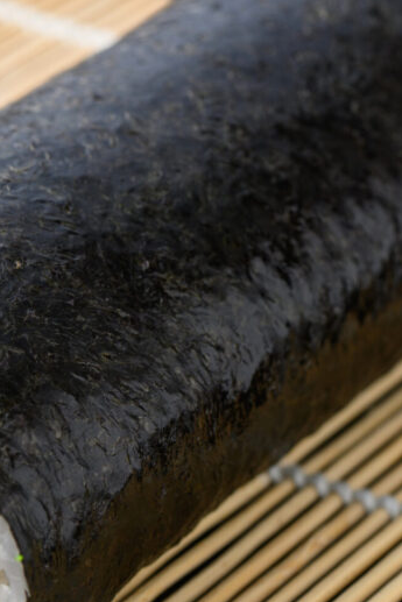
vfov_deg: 9.9
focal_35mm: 208
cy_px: 396
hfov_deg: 6.6
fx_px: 3481
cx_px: -57
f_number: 10
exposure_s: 1/125
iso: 100
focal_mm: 105
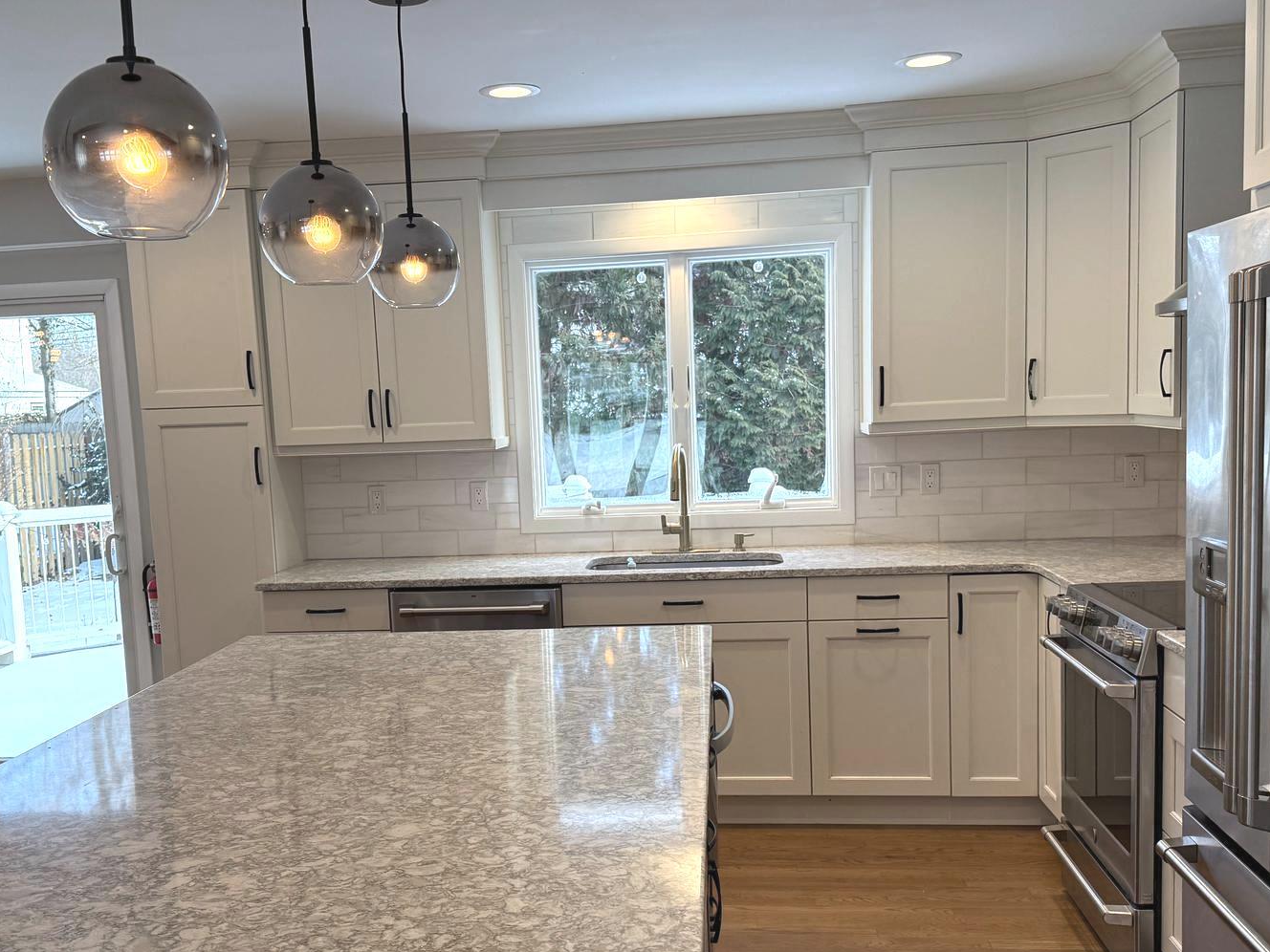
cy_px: 565
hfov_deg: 50.0
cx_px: 548
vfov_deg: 38.5
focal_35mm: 37
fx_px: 1357
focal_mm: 6.76
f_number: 1.78
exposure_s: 1/237
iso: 160
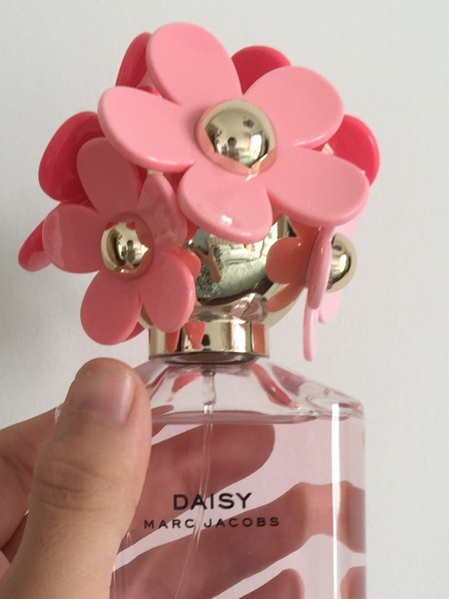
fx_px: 1193
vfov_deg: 26.7
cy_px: 589
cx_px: 180
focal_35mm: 69
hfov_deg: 21.3
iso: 32
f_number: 2.2
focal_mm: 4.15
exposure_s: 1/50
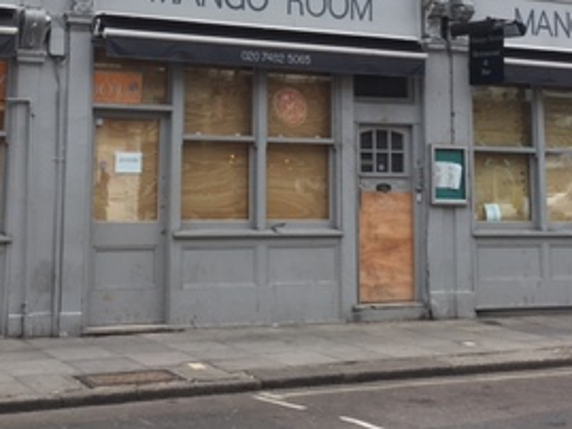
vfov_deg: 20.6
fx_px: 1141
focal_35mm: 69
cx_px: 159
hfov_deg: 27.8
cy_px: -11
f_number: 2.2
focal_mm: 4.15
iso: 25
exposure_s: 1/657
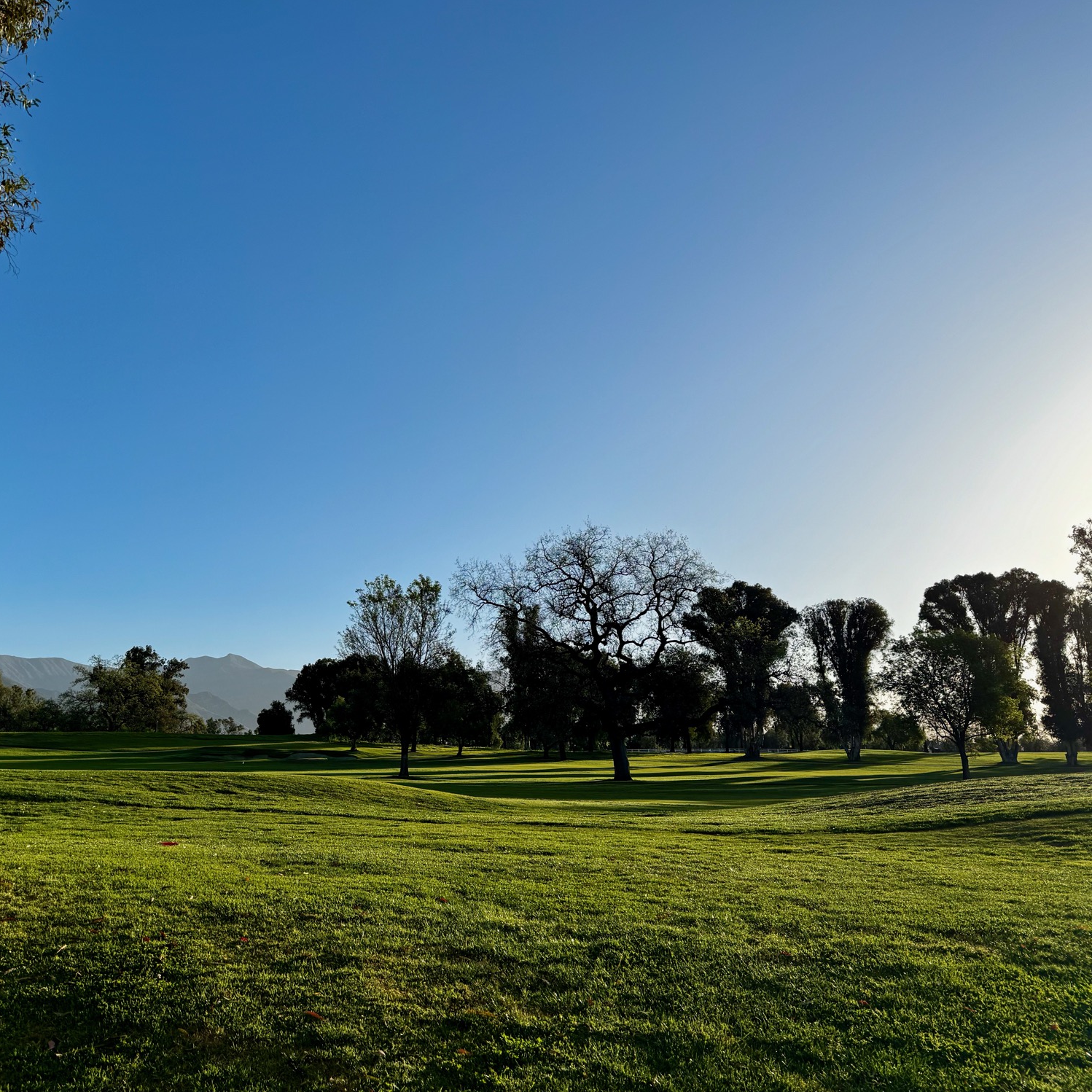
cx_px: 370
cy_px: 536
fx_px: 1035
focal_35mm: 29
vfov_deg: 55.6
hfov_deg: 54.6
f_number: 1.78
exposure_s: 1/4950
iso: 80
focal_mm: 6.76
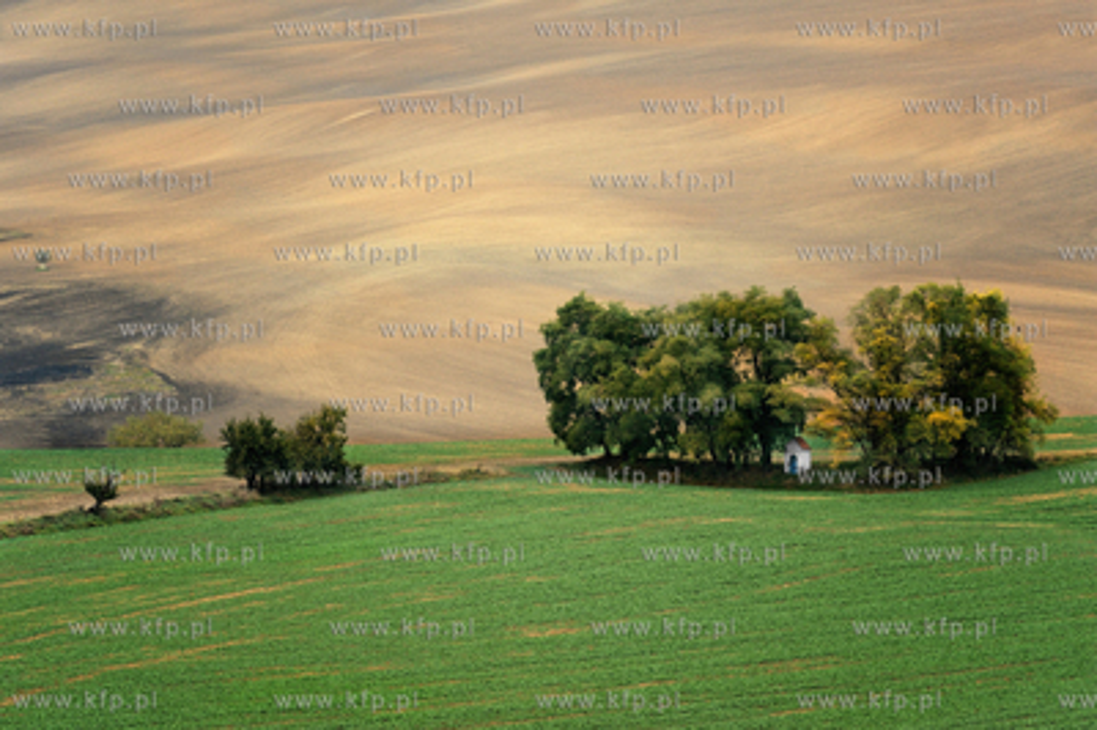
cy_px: 365
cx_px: 548
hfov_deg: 7.4
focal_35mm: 280
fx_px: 8525
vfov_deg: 4.9
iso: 800
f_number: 14
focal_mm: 280
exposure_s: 1/60
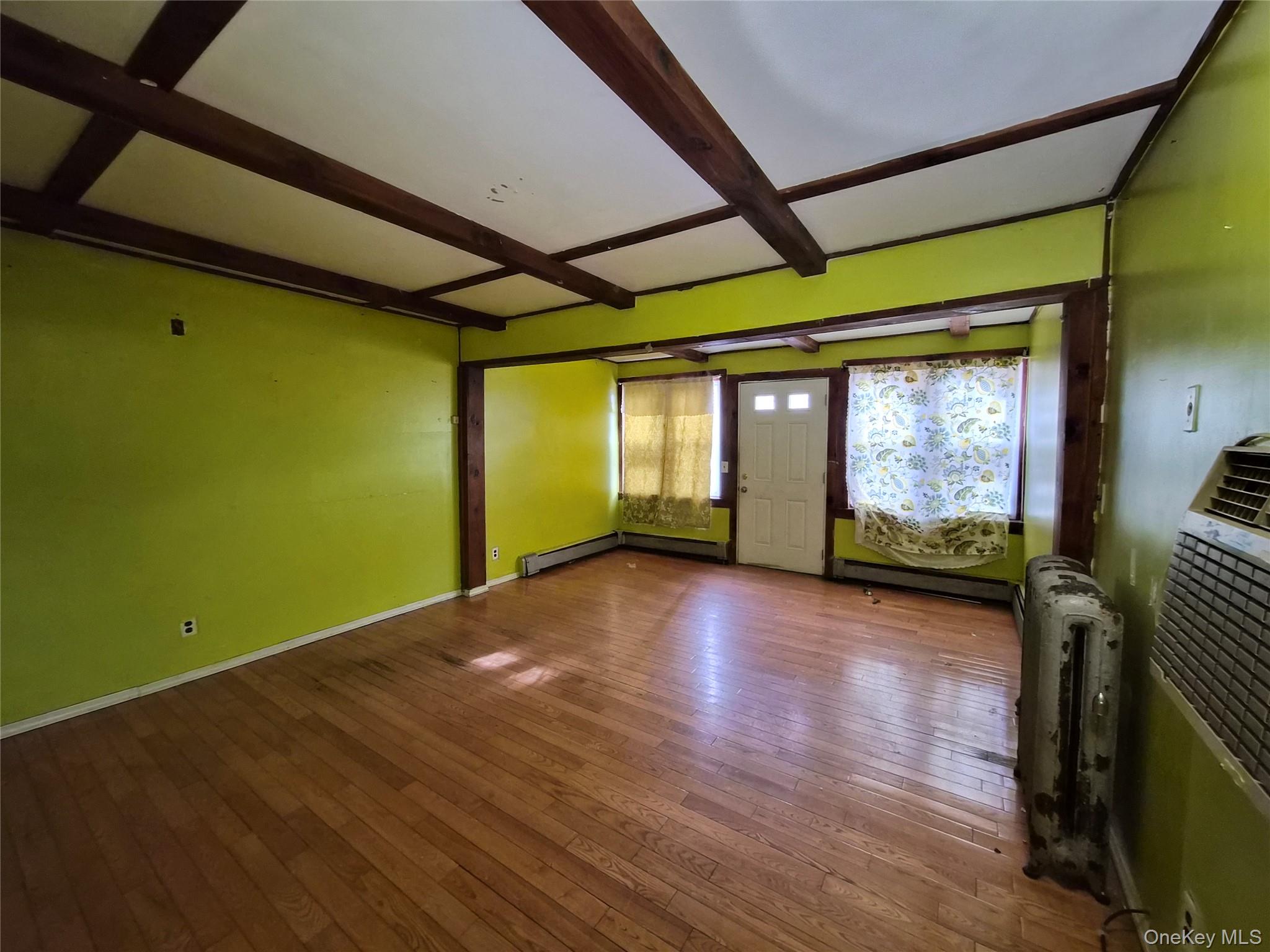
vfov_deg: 89.9
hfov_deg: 106.2
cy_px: 476
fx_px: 477
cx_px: 635
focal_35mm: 13
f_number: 2.2
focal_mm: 1.7
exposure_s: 1/51
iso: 500
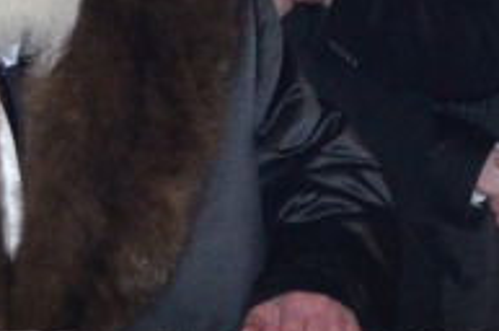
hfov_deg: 2.5
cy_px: 44
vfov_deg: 1.6
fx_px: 11536
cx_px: 300
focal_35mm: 834
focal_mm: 105
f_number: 5.6
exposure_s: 1/125
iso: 1250
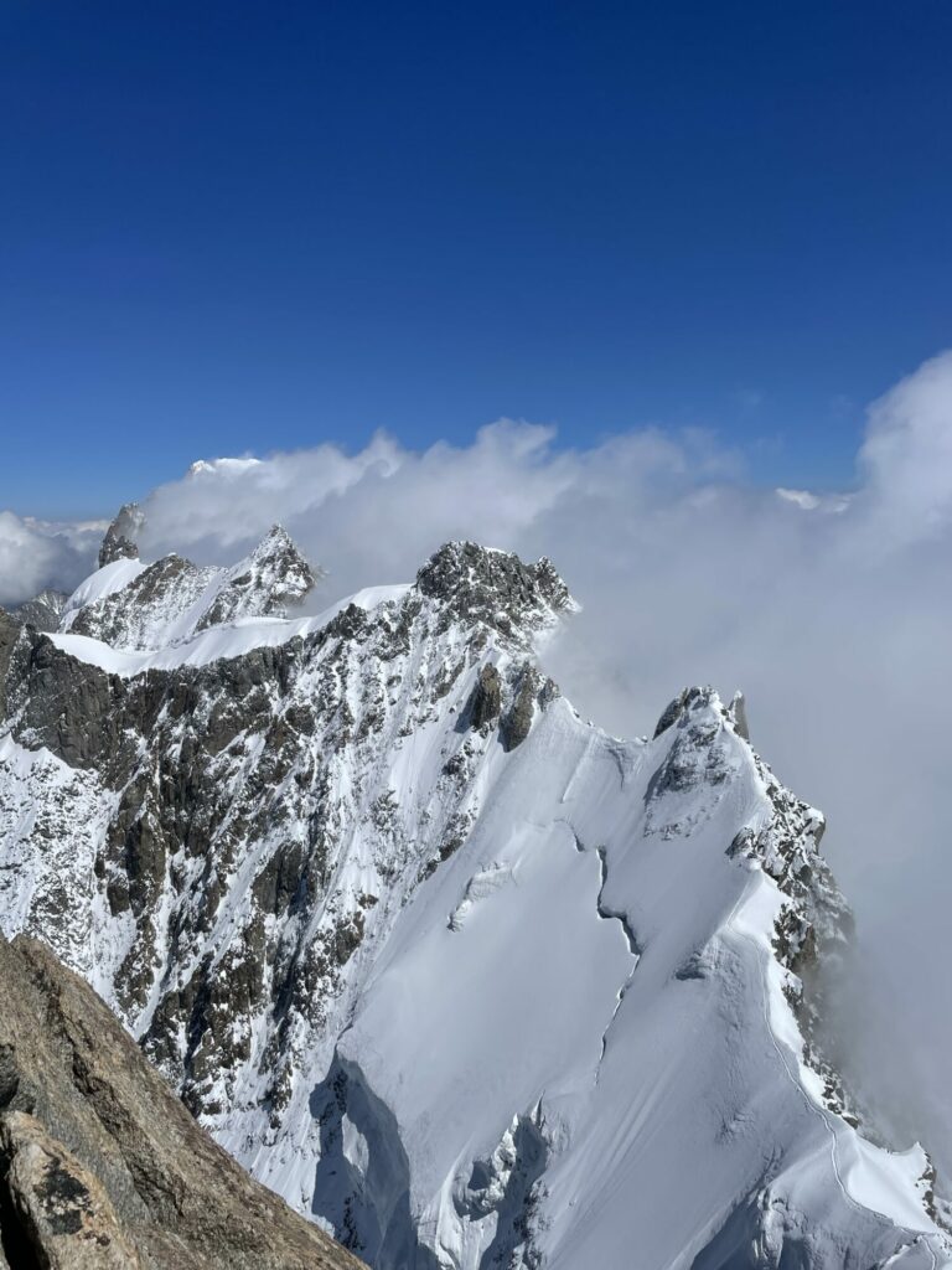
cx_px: 476
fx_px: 953
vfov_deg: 67.3
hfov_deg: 53.1
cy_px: 635
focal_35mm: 26
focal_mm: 4.2
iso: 32
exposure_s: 1/14925
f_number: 1.6
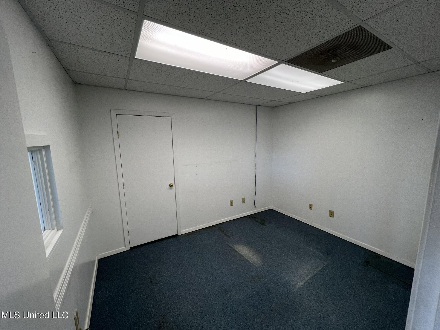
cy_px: 165
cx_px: 220
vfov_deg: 89.9
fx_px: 165
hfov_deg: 106.2
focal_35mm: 13
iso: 100
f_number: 1.8
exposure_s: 1/120
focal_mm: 1.57
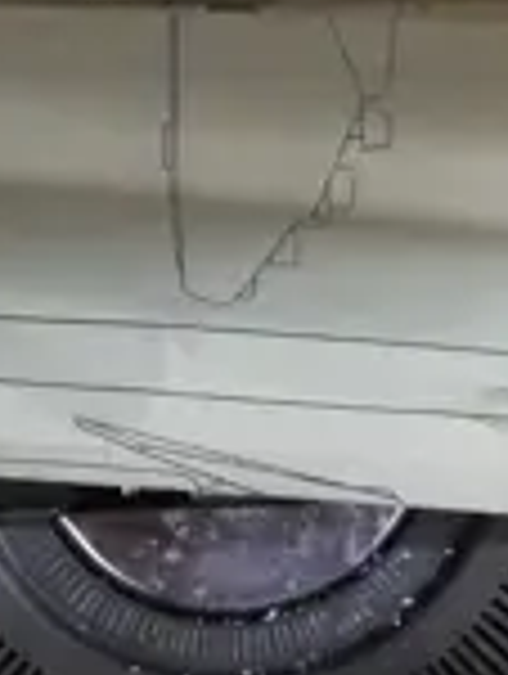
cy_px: 288
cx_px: 106
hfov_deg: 6.4
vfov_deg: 8.5
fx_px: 4527
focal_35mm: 232
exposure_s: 1/60
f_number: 4
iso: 1250
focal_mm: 17
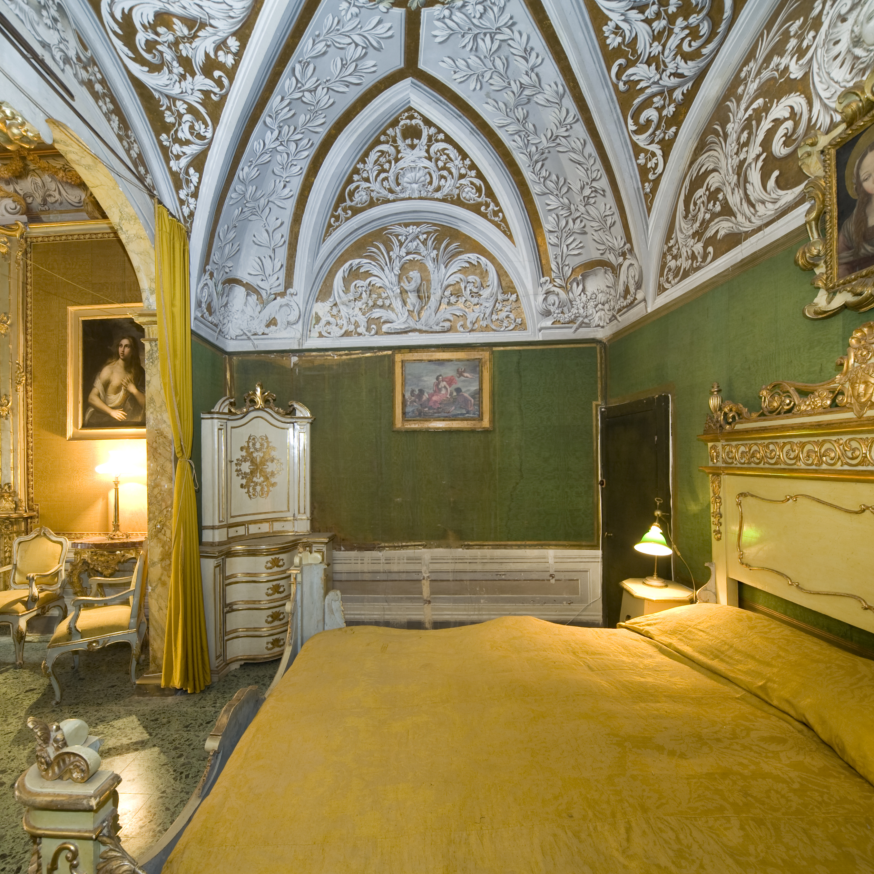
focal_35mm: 16
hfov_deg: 87.3
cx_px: 402
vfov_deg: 87.4
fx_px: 457
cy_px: 449
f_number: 10
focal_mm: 12
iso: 200
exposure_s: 1.6
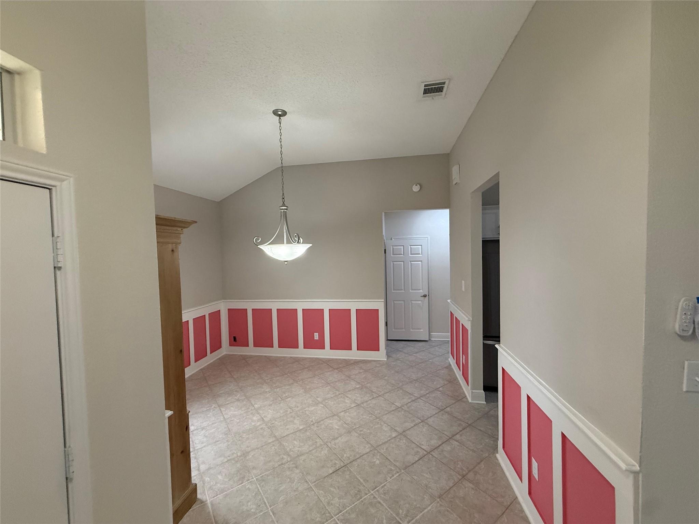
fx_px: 283
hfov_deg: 102.1
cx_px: 350
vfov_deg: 85.7
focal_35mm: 14
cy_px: 262
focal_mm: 2.22
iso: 400
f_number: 2.2
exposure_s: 1/120
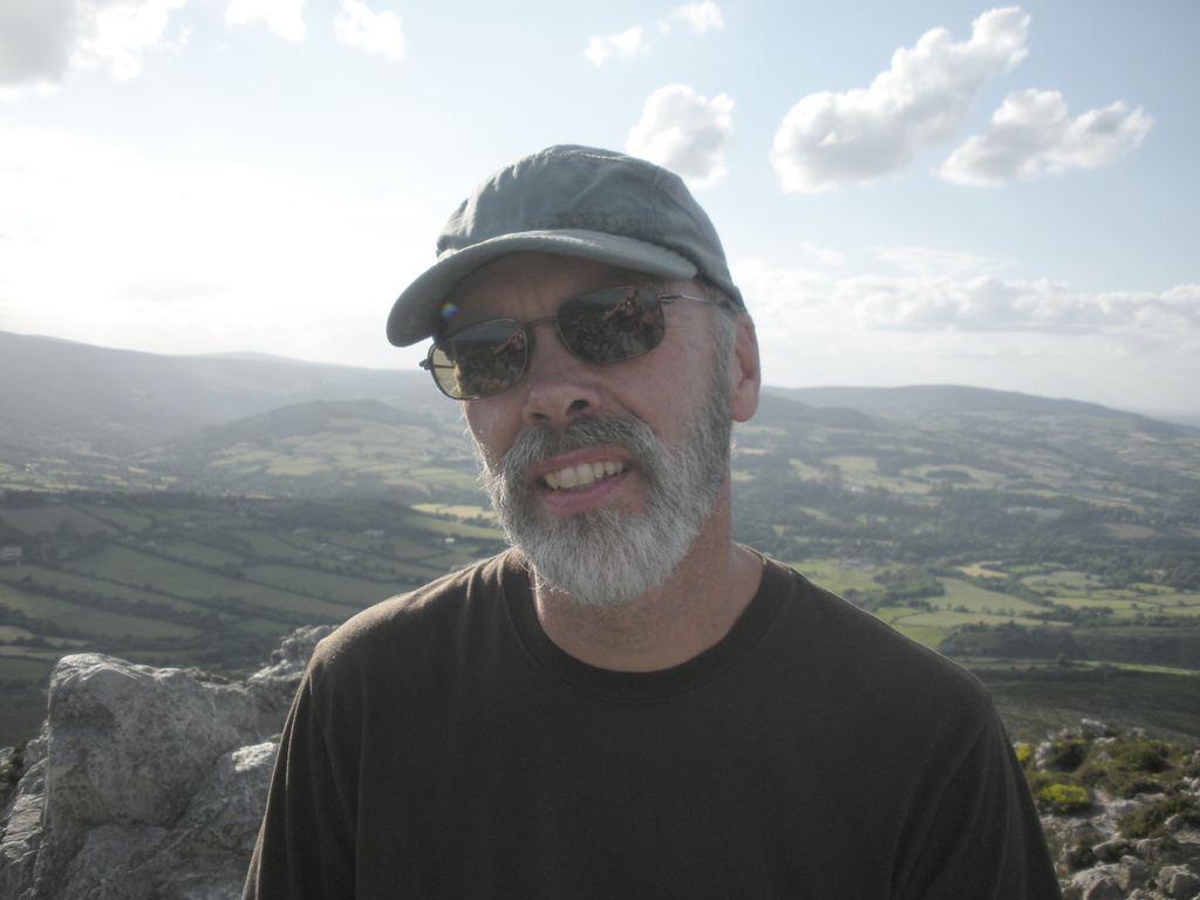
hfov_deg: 52.6
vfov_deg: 40.7
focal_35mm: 35
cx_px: 600
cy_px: 450
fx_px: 1213
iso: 64
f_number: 3.5
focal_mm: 6.3
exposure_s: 1/952
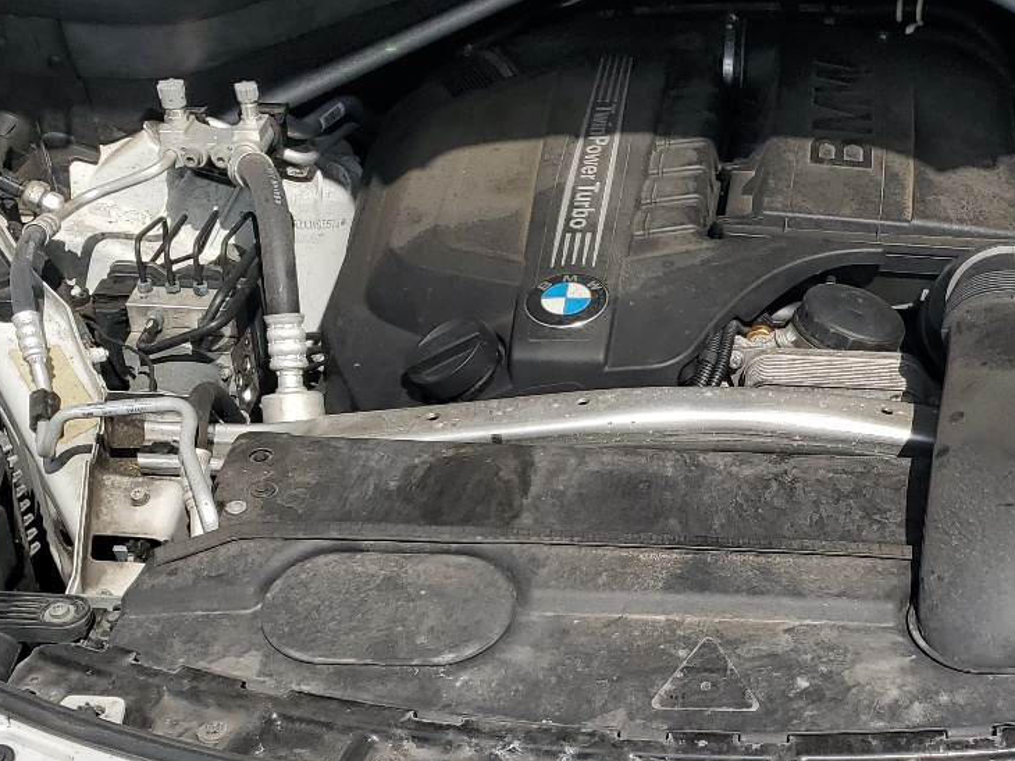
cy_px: 522
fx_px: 1671
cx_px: 786
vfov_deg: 25.5
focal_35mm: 57
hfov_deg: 33.0
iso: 50
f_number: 1.5
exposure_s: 1/5000
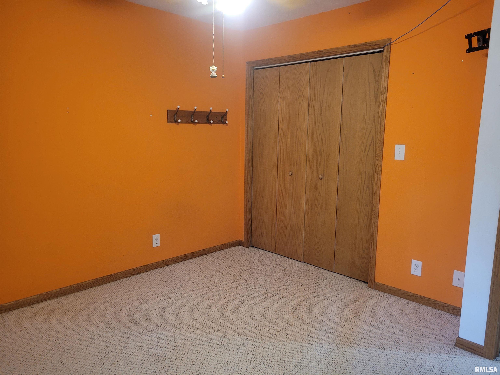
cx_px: 250
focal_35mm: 26
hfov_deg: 67.3
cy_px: 188
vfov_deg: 53.1
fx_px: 376
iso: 200
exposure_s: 1/40
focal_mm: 5.4
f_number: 1.8
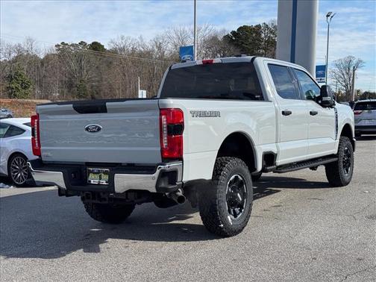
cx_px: 188
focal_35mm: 48
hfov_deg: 39.7
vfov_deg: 30.3
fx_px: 521
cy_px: 141
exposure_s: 1/3425
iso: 64
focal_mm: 6.76
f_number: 1.78
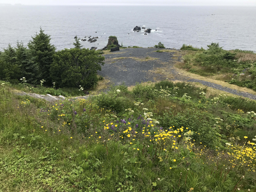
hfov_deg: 63.4
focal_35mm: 28
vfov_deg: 49.7
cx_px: 128
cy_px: 96
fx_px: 207
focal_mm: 3.99
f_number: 1.8
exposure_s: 1/778
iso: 20
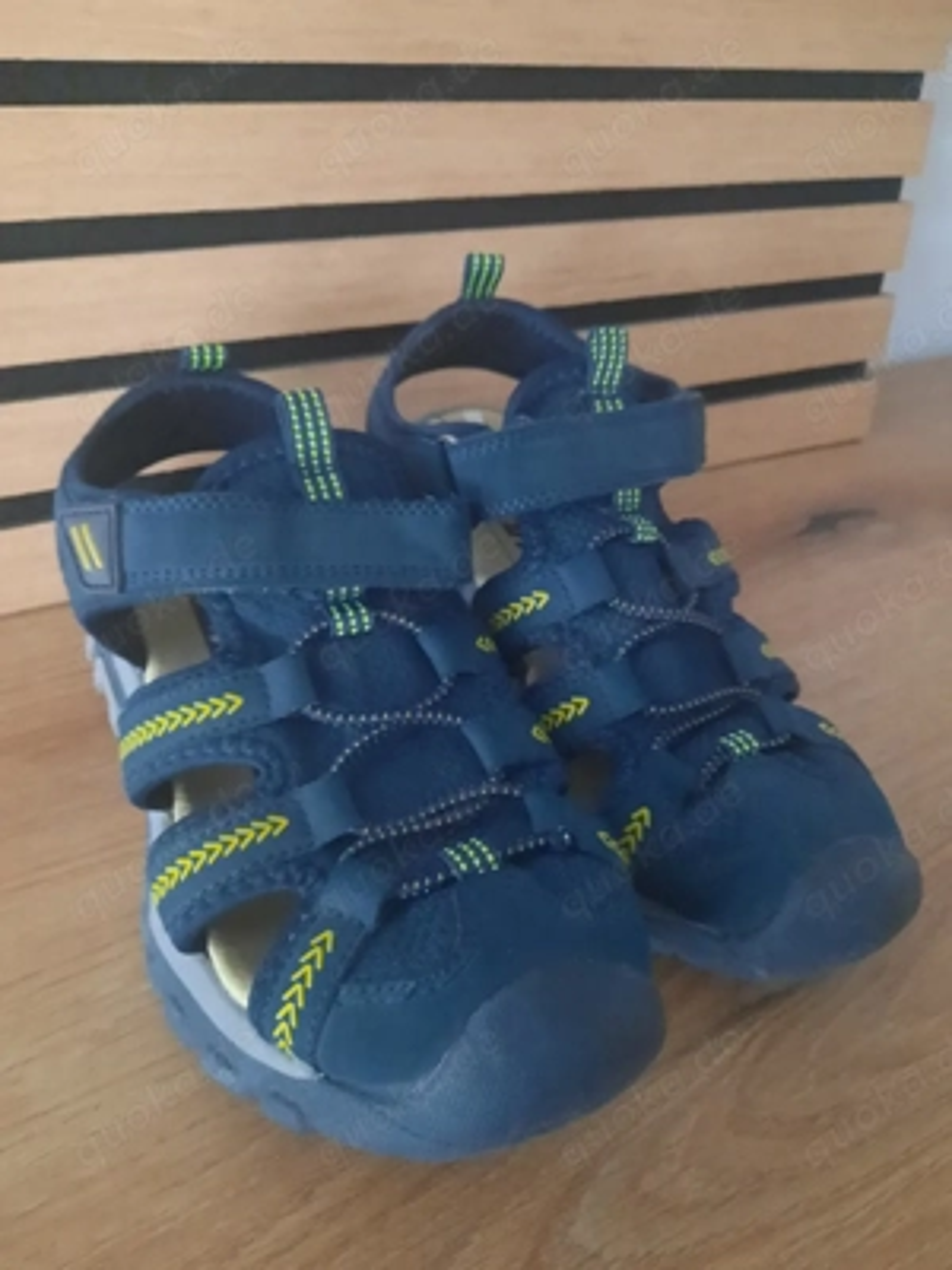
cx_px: 476
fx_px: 917
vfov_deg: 69.4
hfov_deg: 54.9
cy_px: 635
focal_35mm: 25
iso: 1000
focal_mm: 4.6
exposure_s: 1/10
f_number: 2
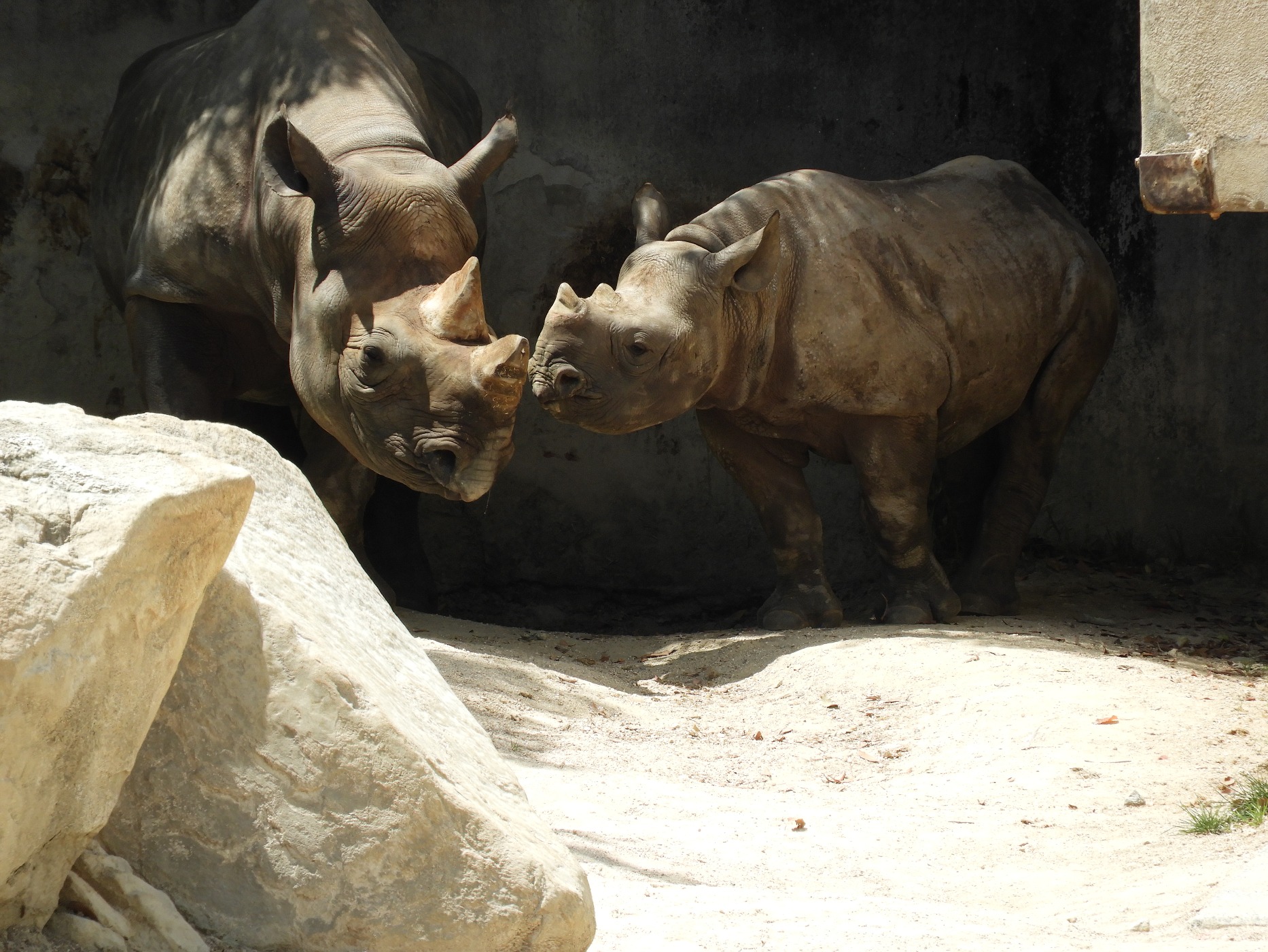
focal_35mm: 700
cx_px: 634
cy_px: 476
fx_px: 25645
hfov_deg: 2.8
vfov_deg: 2.1
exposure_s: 1/320
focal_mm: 125.4
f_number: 5.6
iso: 100
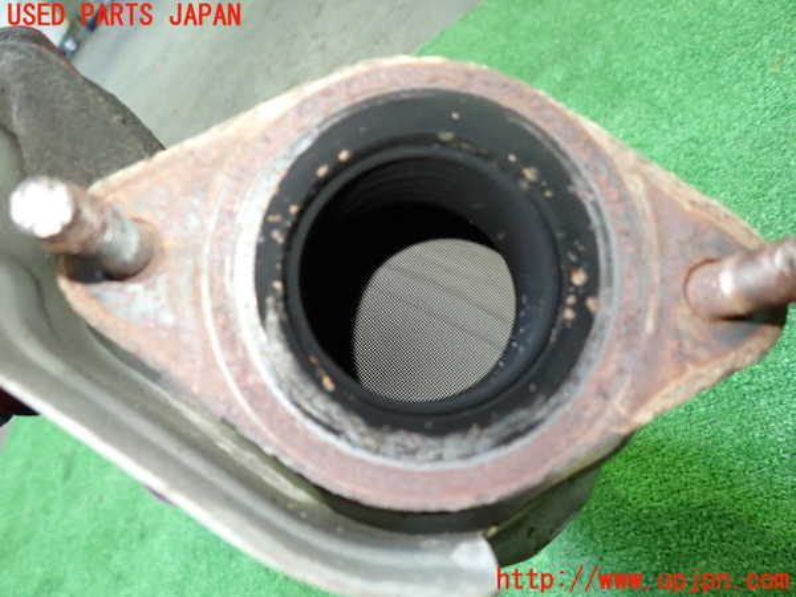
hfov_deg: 69.4
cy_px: 298
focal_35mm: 25
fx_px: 575
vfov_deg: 54.9
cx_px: 398
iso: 400
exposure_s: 1/30
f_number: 2
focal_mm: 4.5
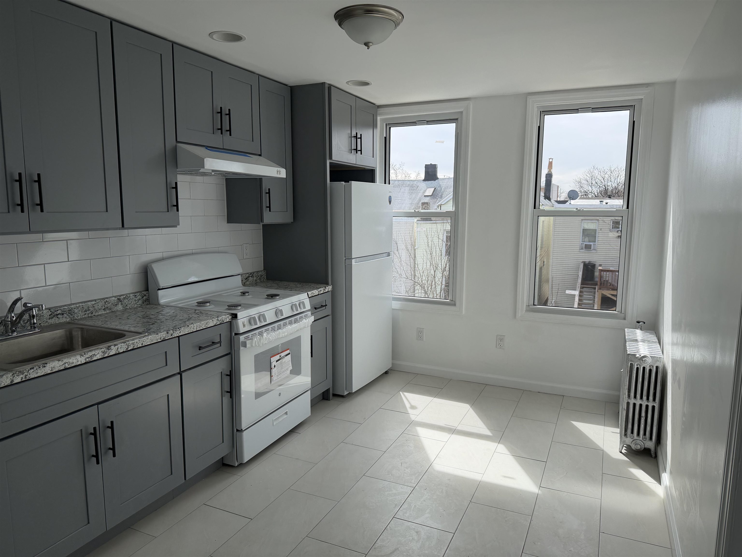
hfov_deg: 71.6
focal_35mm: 24
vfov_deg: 56.8
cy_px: 278
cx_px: 371
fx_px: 514
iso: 100
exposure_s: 1/2232
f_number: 1.78
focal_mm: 6.76
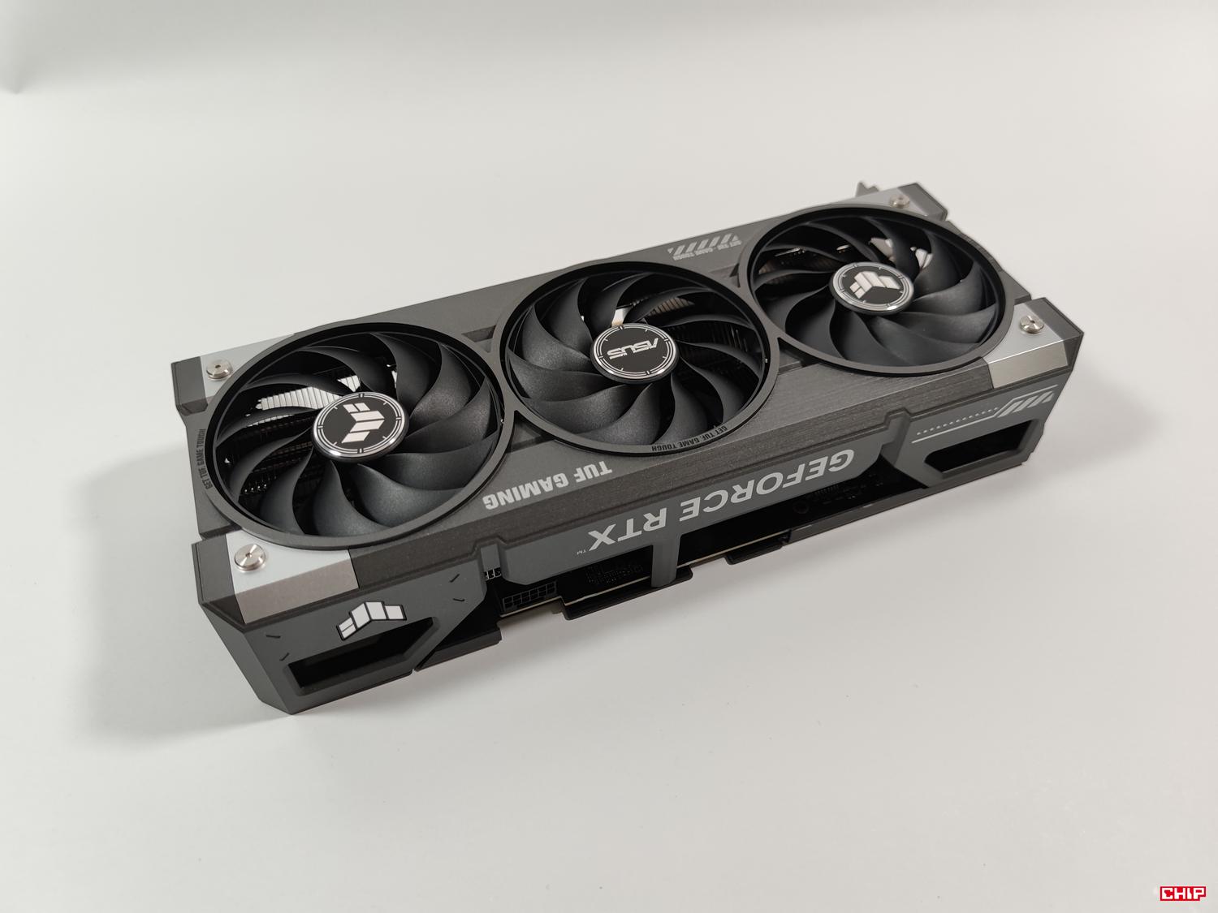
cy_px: 456
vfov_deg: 54.9
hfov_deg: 69.4
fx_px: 880
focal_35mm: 25
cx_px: 609
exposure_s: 1/100
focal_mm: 6.78
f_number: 1.85
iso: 81
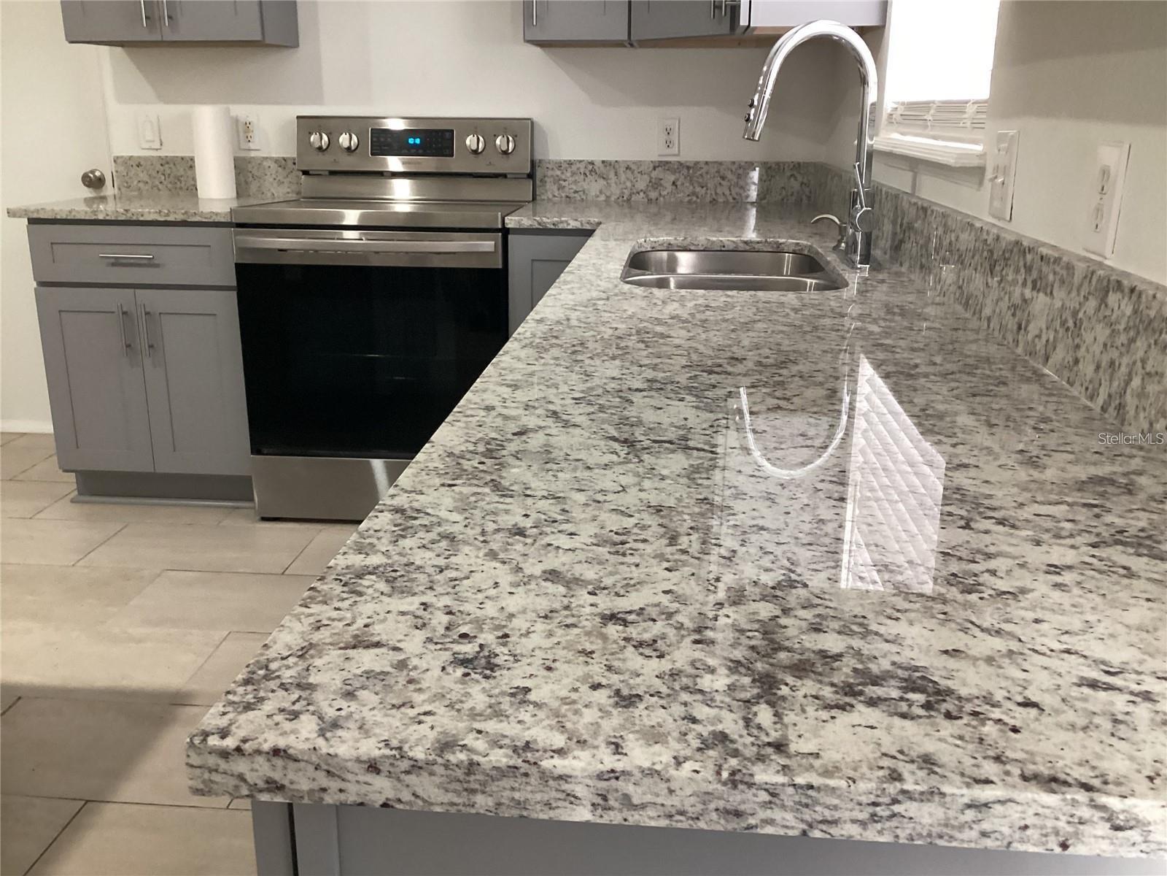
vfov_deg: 45.4
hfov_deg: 58.4
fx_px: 1045
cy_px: 438
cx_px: 584
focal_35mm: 31
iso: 250
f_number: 2.4
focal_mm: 3.3
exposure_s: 1/40
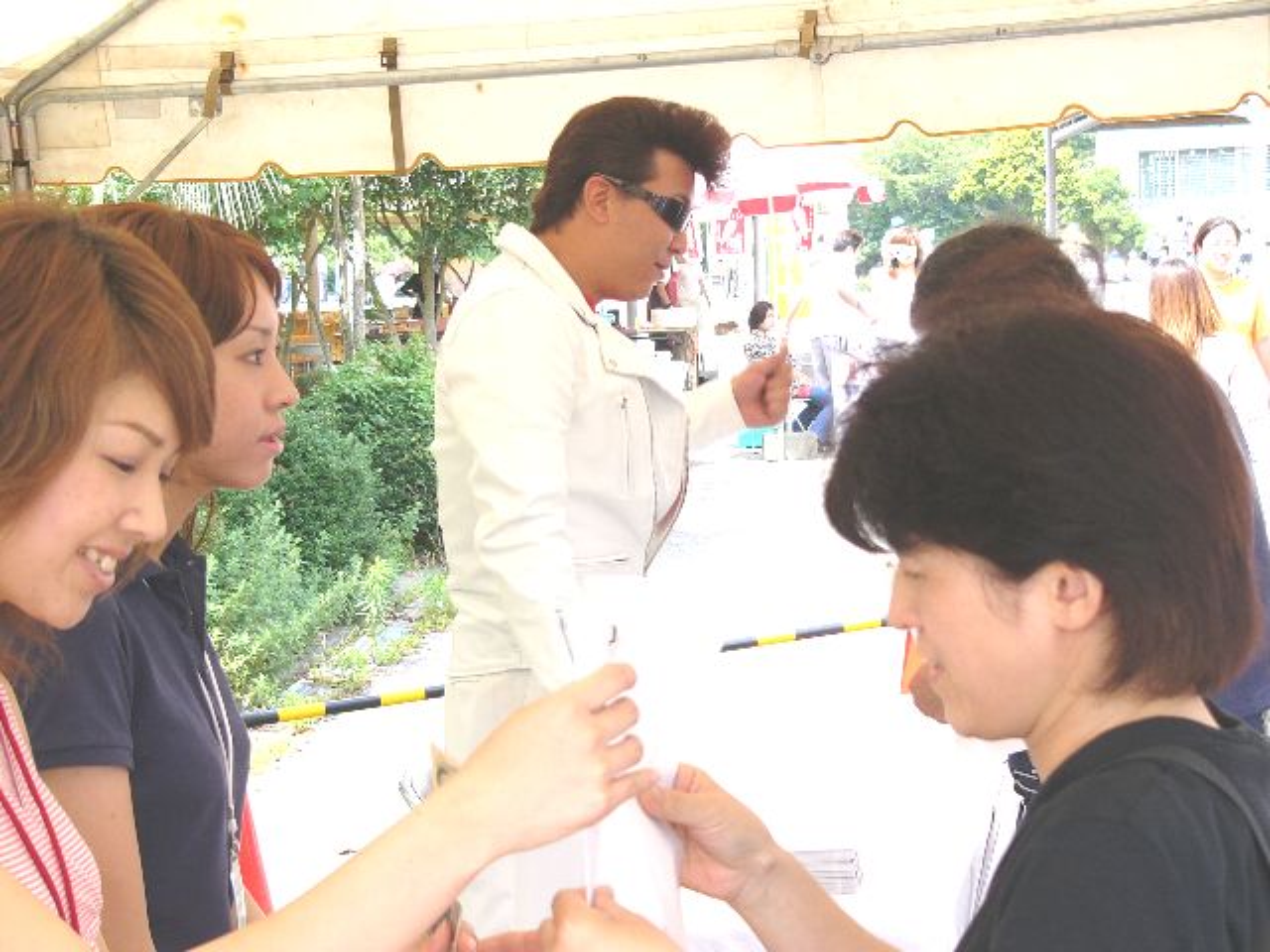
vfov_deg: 19.9
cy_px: 476
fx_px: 2715
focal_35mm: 74
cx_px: 635
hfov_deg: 26.3
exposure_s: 1/160
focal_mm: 12.3
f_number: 2.8
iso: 50
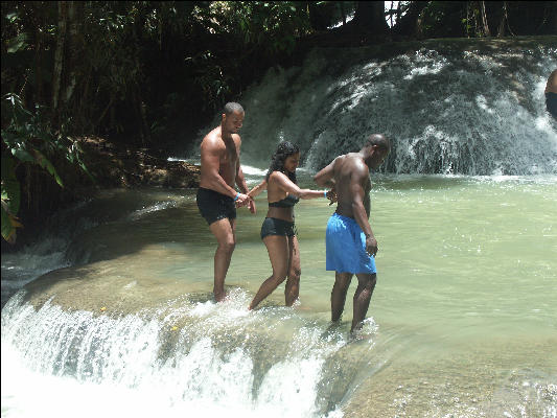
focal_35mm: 83
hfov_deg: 23.6
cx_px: 278
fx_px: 1336
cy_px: 209
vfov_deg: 17.8
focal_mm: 20.64
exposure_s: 1/250
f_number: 6.3
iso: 100
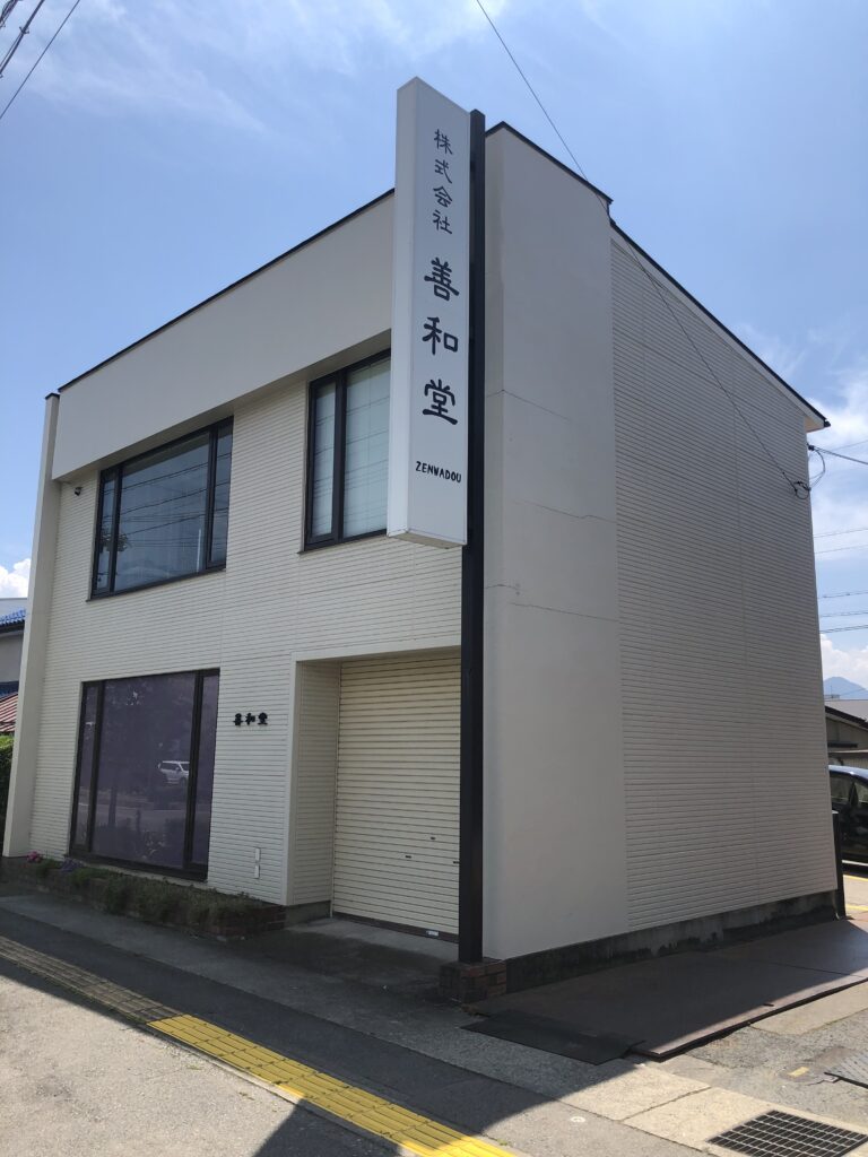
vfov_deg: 63.4
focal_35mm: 28
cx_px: 434
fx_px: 936
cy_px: 578
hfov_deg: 49.7
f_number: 1.8
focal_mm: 4
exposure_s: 1/1946
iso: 20
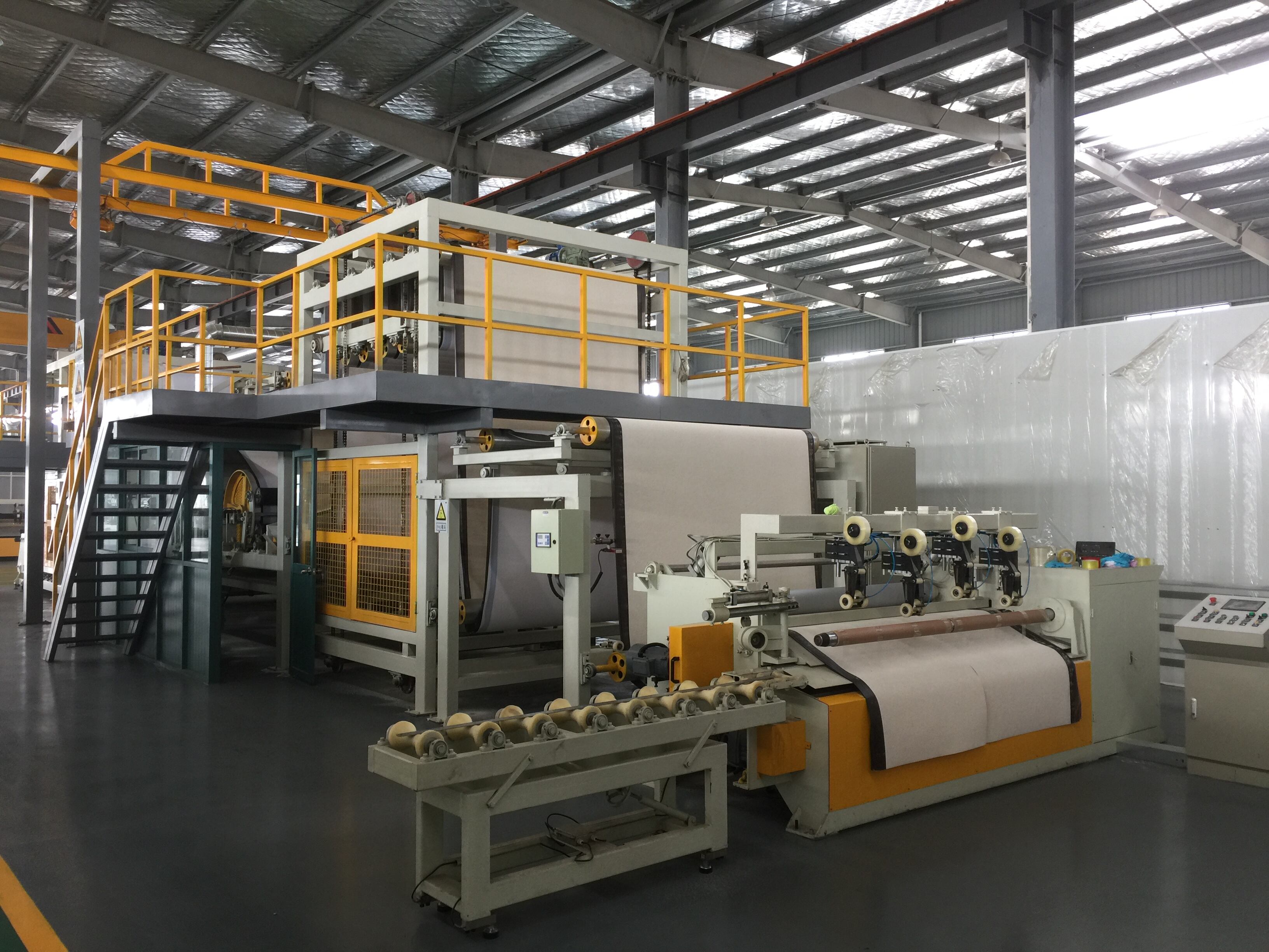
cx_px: 634
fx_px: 1063
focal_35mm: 29
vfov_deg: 48.2
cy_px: 476
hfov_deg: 61.7
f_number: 2.2
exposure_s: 1/17
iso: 40
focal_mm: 4.15
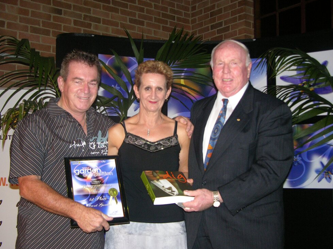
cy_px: 124
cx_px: 165
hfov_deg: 37.5
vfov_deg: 28.6
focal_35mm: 51
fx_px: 491
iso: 200
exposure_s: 1/60.1
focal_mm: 12.7
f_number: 3
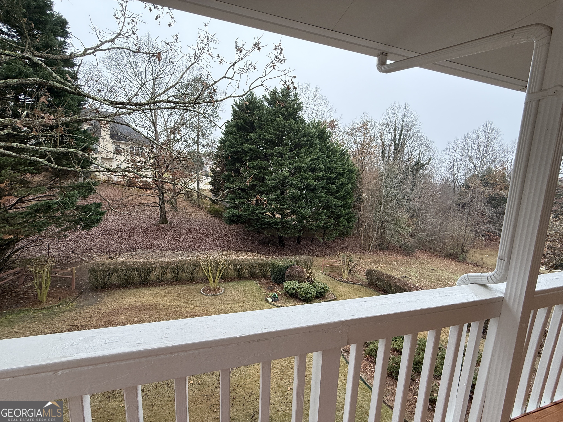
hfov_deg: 102.1
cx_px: 282
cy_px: 211
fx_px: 228
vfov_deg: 85.7
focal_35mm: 14
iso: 125
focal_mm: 2.22
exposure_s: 1/99
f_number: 2.2
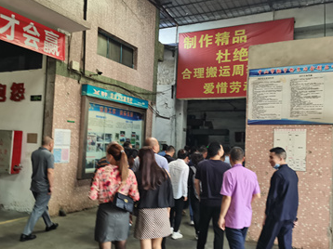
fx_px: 327
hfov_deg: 53.9
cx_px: 149
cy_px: 130
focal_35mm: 34
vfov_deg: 41.7
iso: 160
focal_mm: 5.58
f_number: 1.8
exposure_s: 1/100
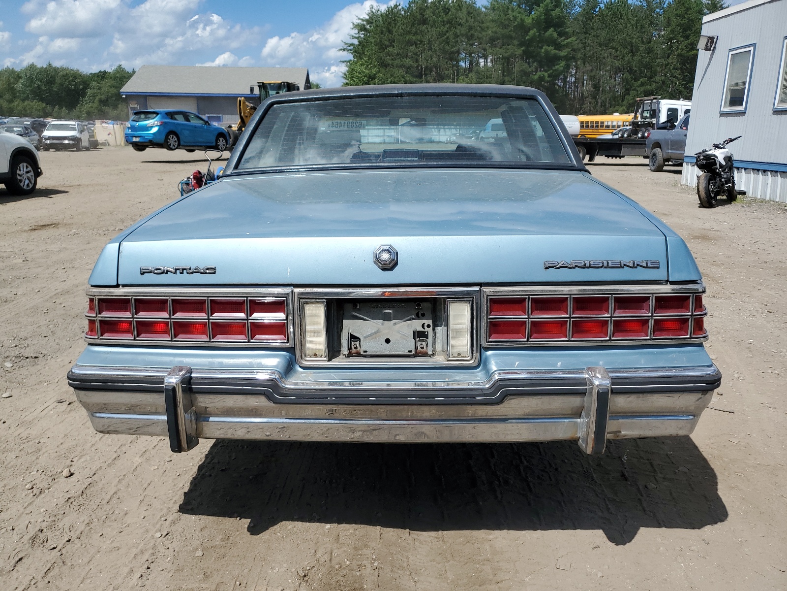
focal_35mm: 26
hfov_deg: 67.3
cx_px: 394
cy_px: 296
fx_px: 591
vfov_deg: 53.1
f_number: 1.5
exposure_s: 1/5000
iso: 50
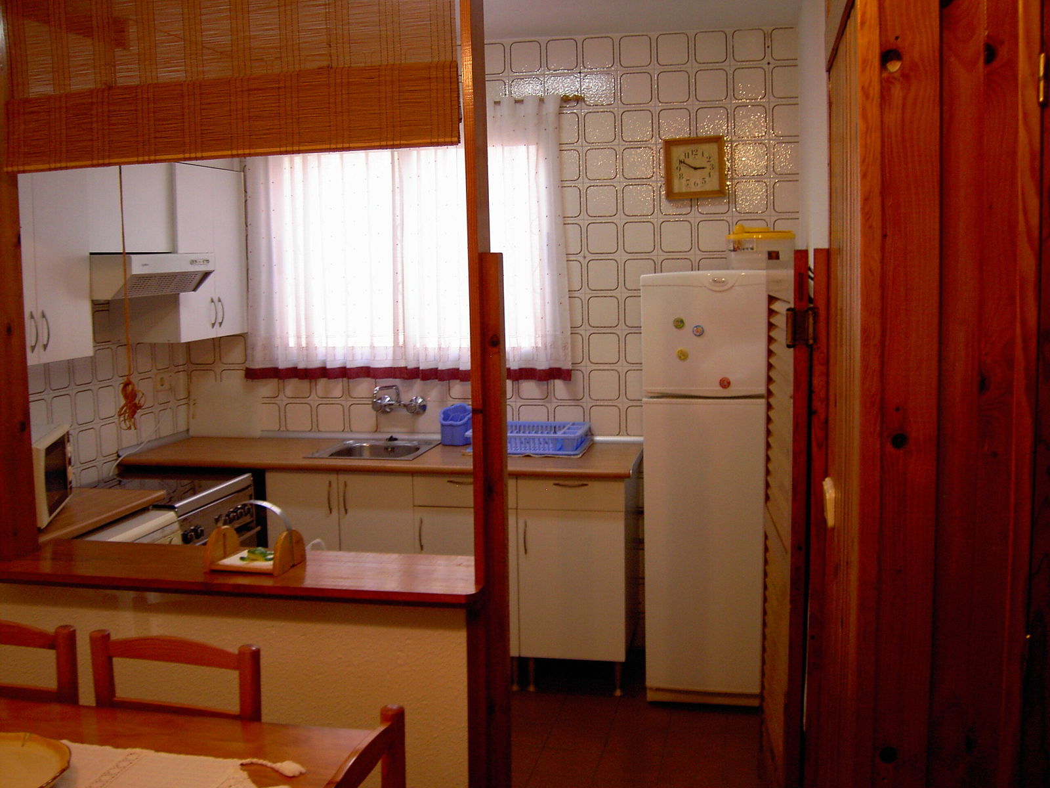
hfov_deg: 52.6
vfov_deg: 40.7
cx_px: 525
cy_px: 394
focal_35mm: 35
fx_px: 1062
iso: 200
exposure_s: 1/20
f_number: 2.8
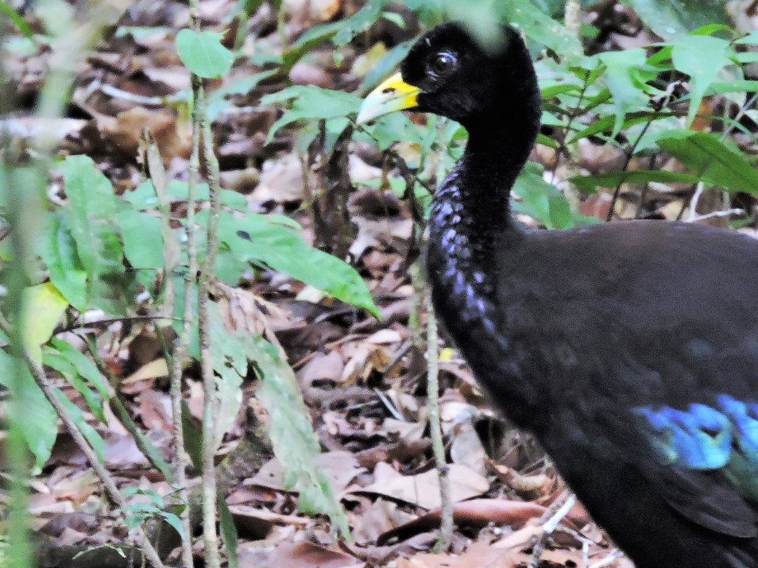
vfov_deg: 1.6
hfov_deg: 2.2
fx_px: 19834
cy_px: 373
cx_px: 437
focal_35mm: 906
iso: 800
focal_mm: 107.5
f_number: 5.6
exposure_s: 1/25
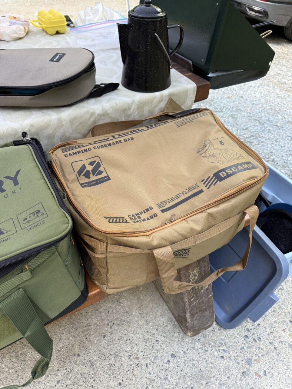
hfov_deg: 56.8
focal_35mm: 24
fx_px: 270
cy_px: 194
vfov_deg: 71.6
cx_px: 146
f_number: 1.78
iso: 200
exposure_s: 1/70
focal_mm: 6.76
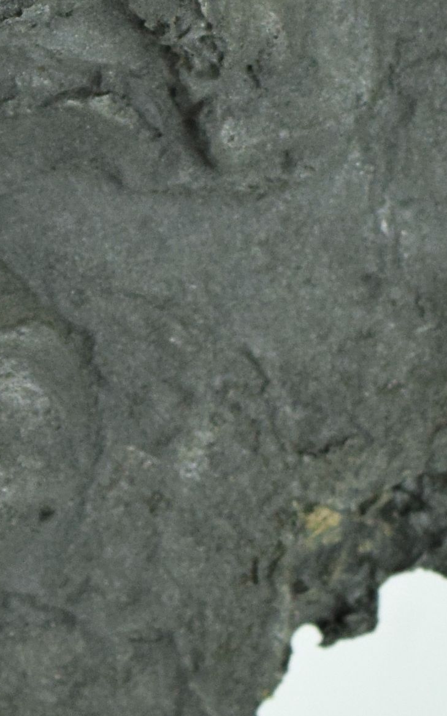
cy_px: -277
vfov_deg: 5.1
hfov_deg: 3.2
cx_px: -196
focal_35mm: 409
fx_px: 7970
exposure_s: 1/125
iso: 800
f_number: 5.6
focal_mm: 52
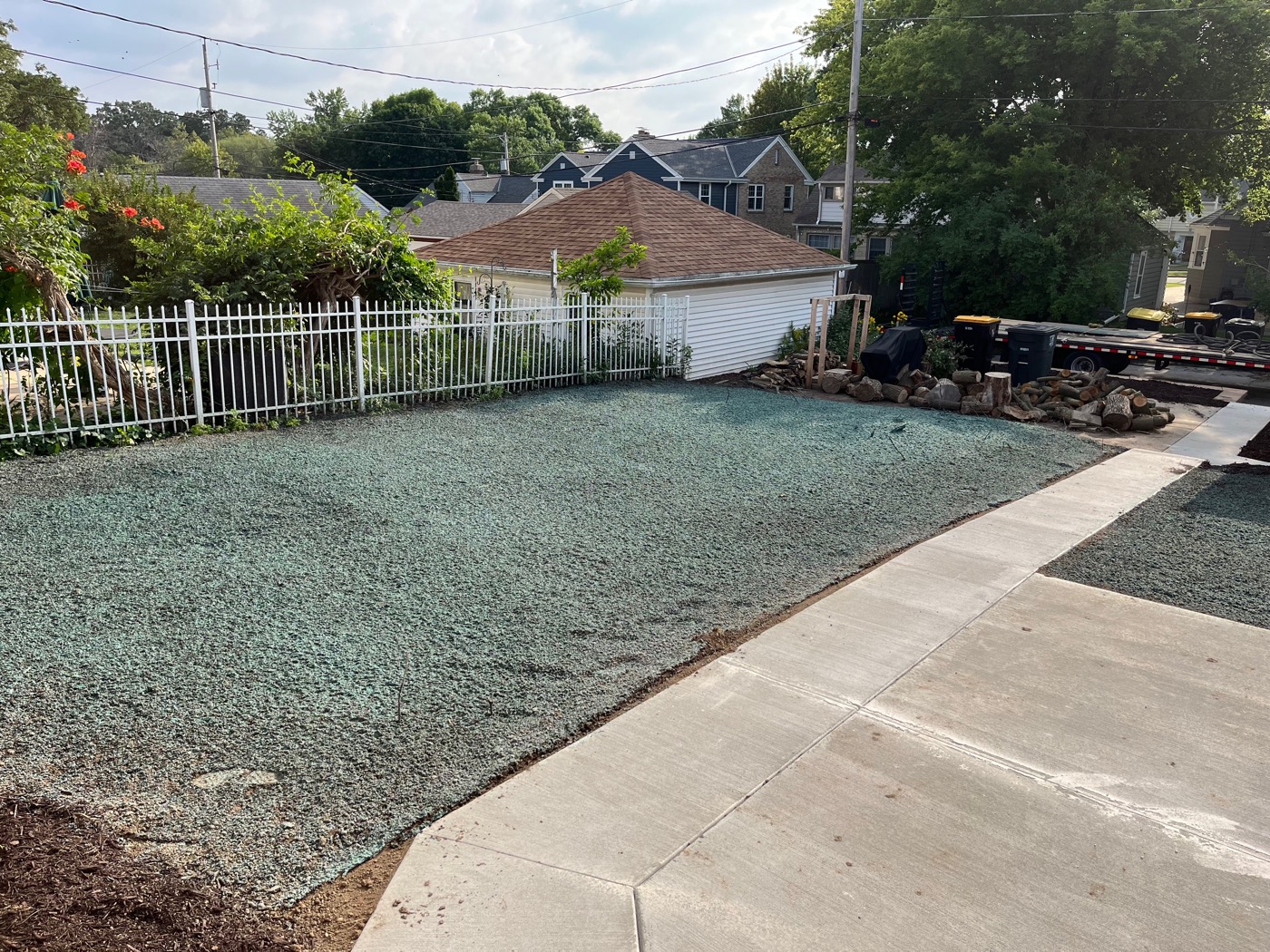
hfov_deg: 67.3
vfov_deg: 53.1
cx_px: 635
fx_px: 954
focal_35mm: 26
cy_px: 476
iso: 50
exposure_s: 1/2513
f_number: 1.6
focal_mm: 5.1
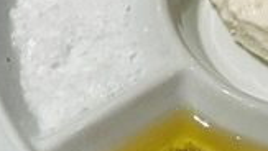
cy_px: 16
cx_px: 12
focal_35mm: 160
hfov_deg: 13.3
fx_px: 1138
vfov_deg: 7.6
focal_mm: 6.76
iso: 640
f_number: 1.78
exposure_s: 1/40
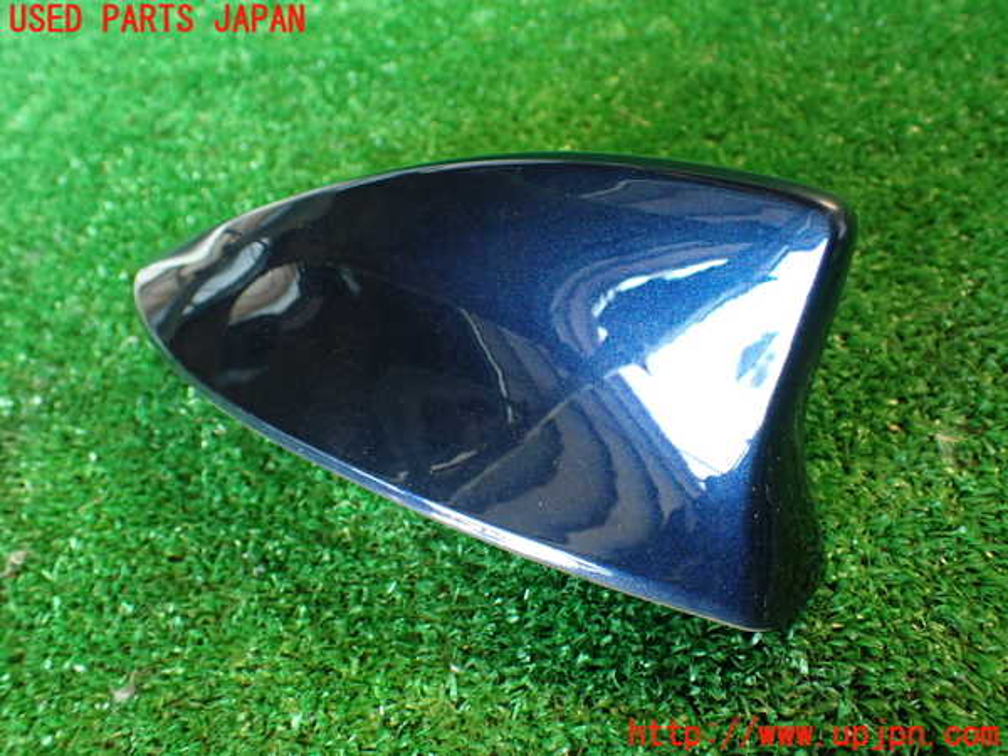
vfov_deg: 44.2
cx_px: 504
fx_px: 932
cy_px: 378
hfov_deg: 56.8
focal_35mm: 32
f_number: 2.4
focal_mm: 5.79
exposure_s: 1/30
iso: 320
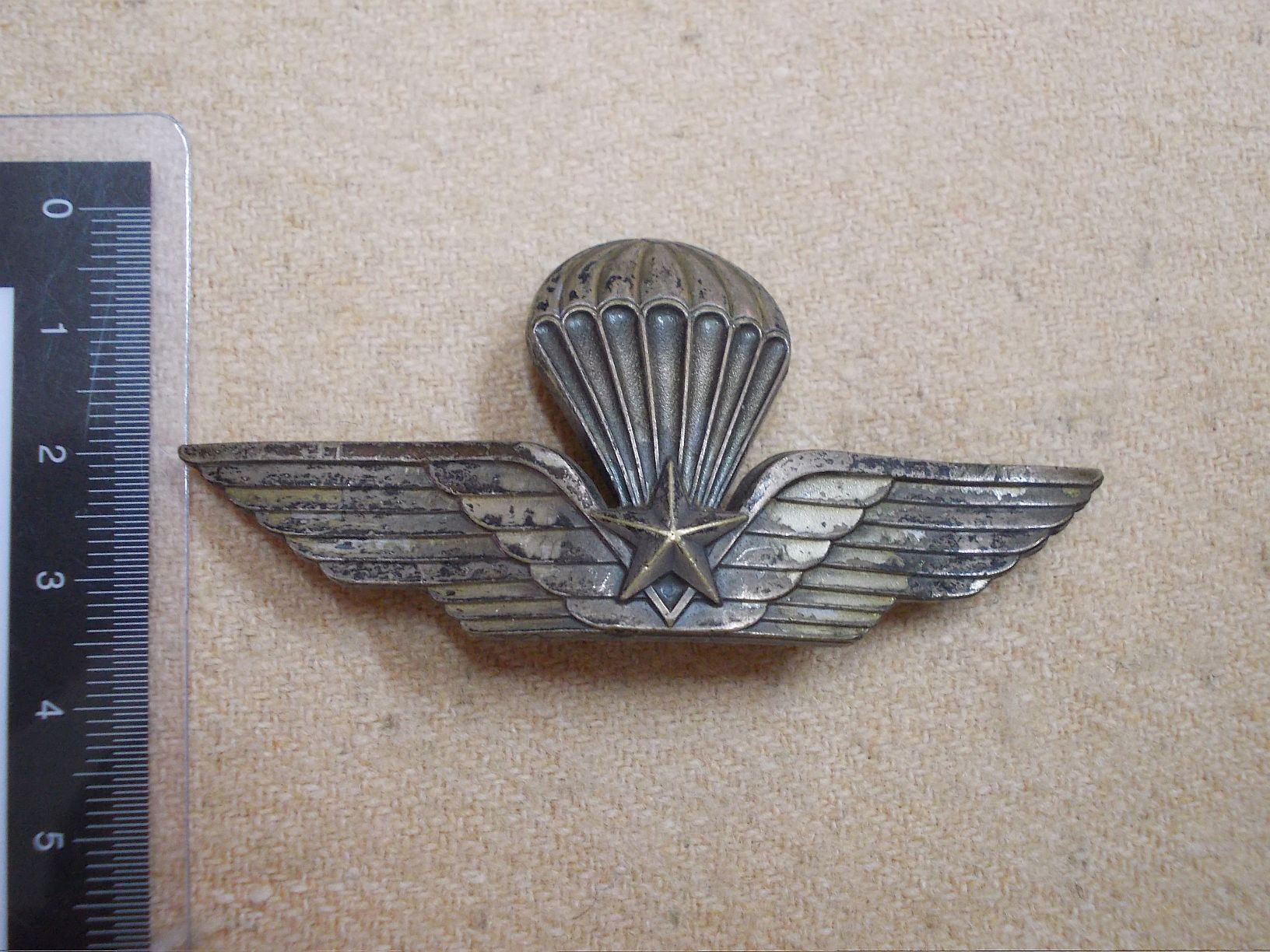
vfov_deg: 33.6
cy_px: 476
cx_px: 635
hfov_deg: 43.9
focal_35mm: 43
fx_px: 1578
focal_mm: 6.1
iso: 200
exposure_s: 1/8
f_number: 3.3
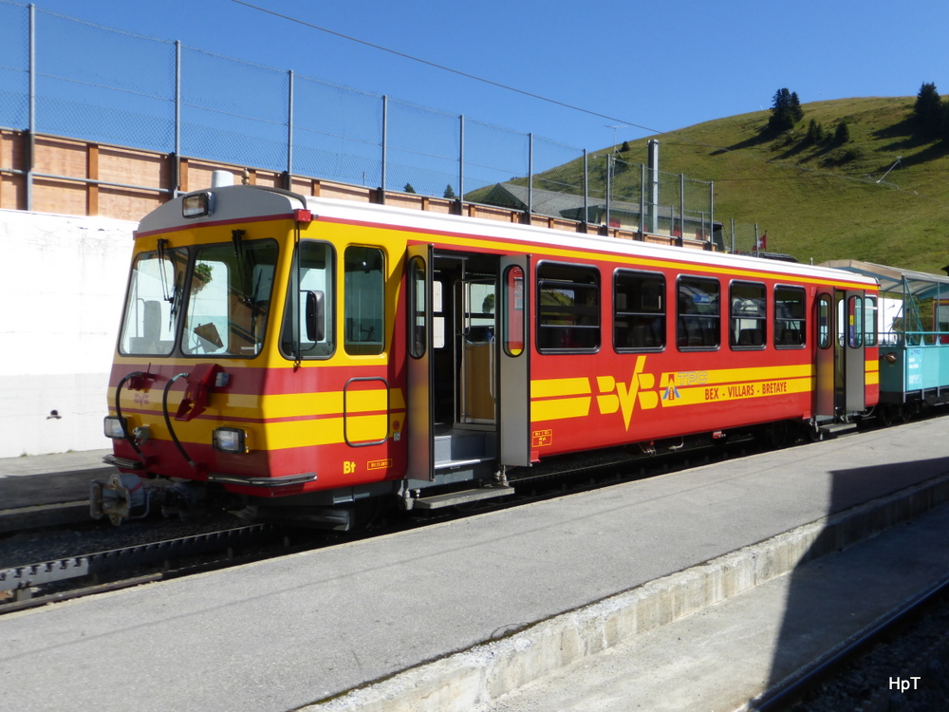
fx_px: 960
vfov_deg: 40.7
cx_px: 474
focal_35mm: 35
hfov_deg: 52.6
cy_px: 356
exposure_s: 1/1000
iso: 100
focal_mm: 6.1
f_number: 3.7
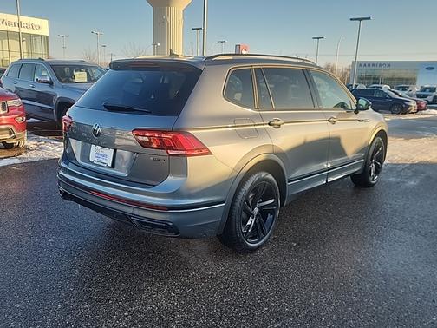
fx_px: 290
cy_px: 164
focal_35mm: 23
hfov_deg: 73.9
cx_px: 218
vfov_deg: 58.9
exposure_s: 1/375
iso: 50
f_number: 1.8
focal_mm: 5.4
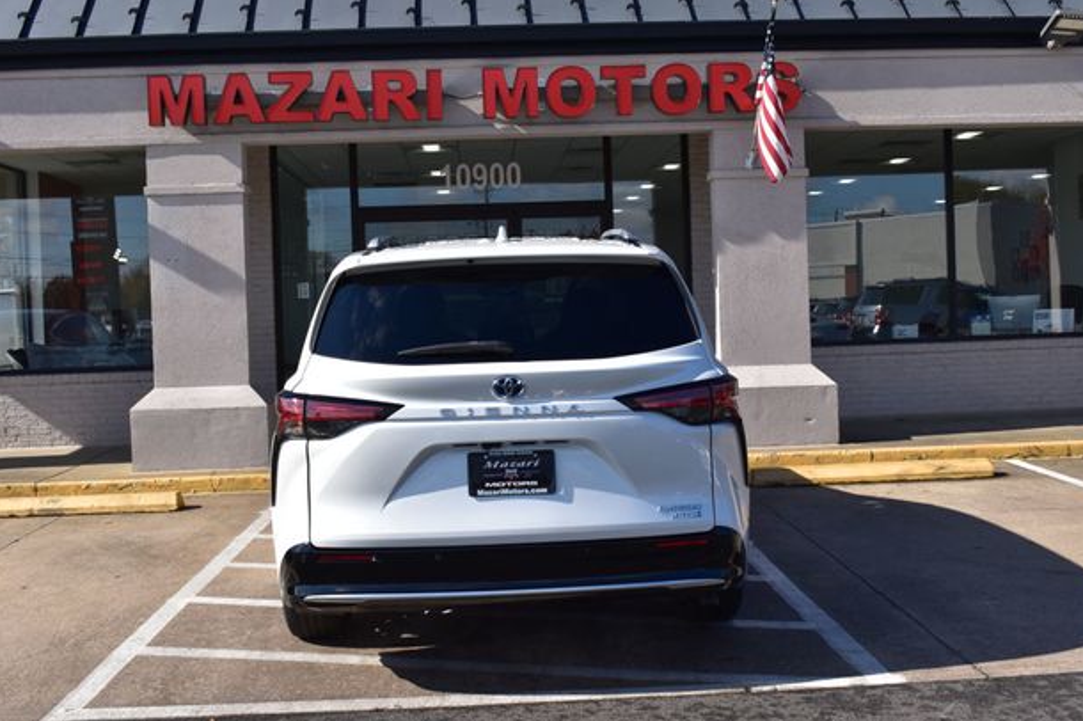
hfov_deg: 45.9
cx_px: 563
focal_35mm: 43
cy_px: 345
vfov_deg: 31.5
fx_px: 1279
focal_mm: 27
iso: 320
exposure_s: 1/500
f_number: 11
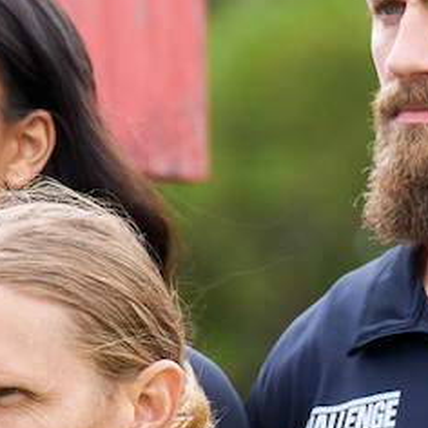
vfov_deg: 1.6
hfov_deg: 1.6
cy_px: 457
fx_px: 15122
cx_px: -363
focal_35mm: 1081
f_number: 4.5
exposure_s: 1/500
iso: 250
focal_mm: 200
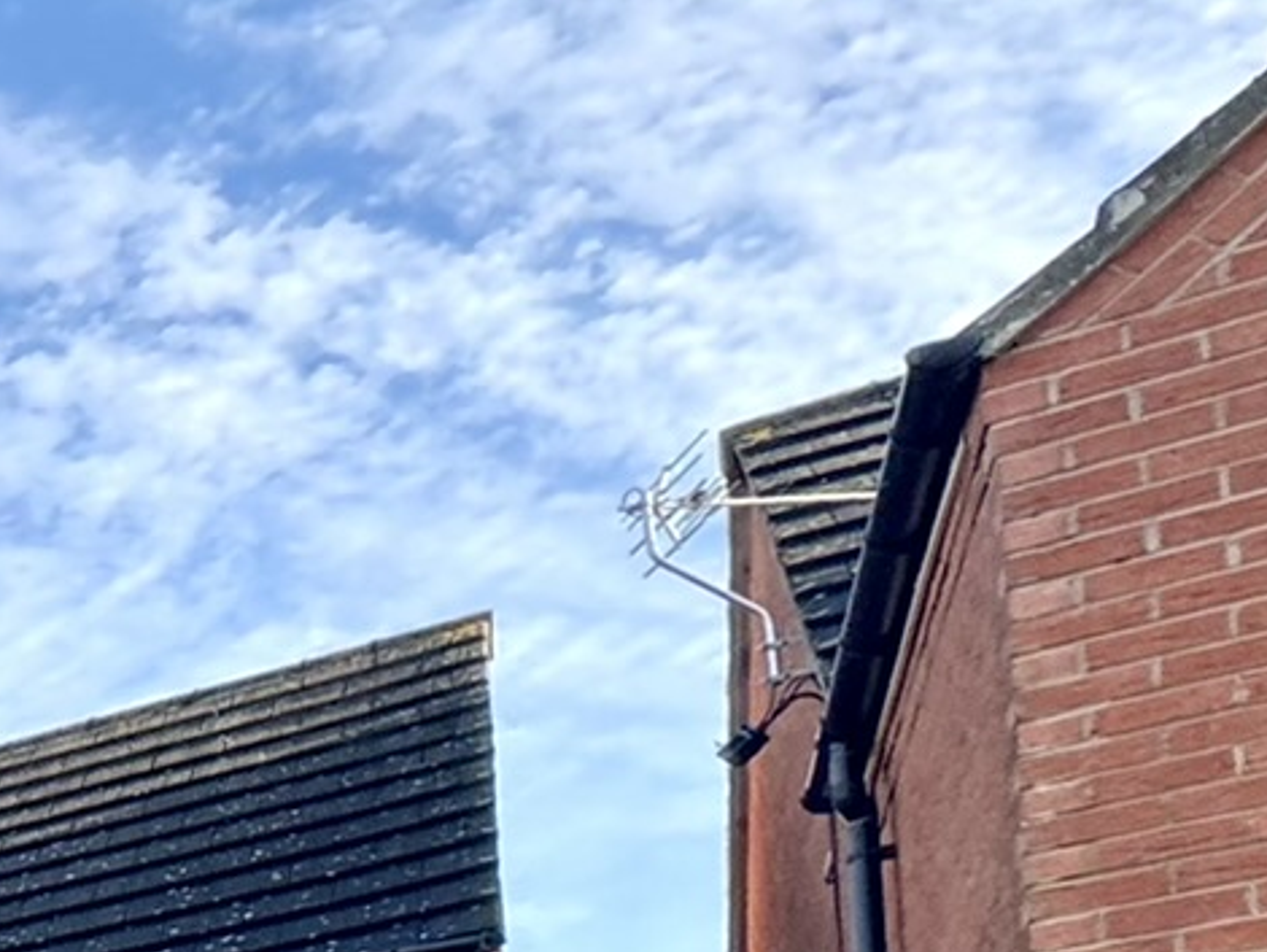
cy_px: 1766
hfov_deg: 18.8
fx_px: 2234
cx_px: -1294
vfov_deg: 18.3
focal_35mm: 61
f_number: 2.2
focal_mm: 2.22
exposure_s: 1/205
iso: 40
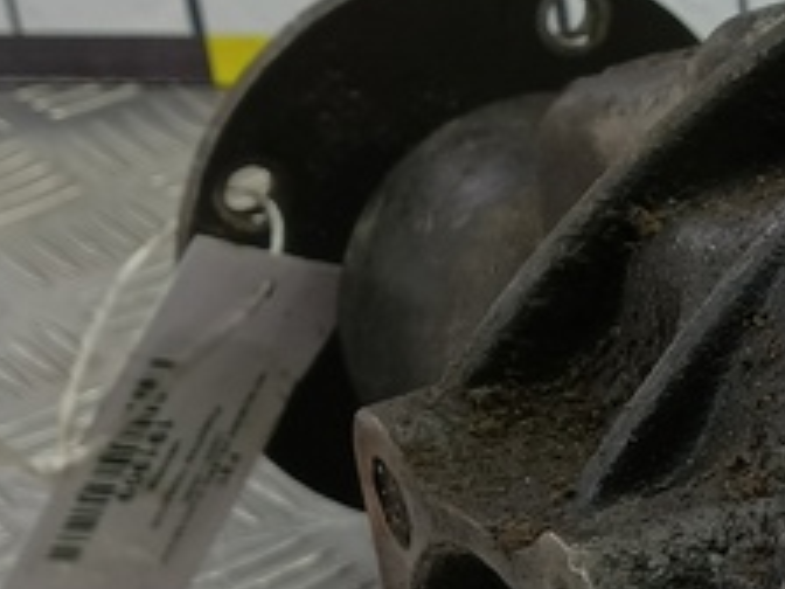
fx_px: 2381
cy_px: 515
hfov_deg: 16.7
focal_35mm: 105
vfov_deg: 14.0
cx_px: 1234
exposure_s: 1/50
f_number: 1.6
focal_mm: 4.11
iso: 107
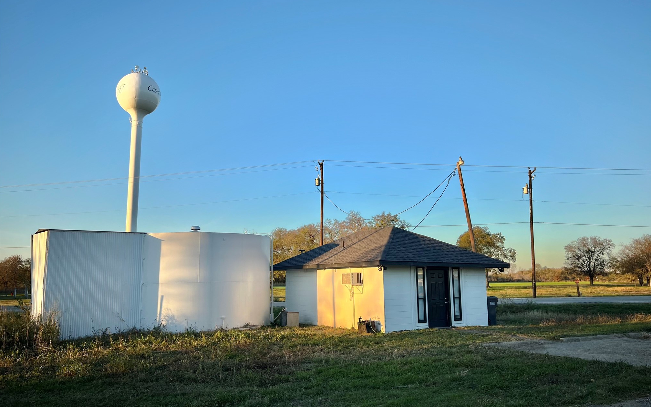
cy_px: 204
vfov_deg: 44.5
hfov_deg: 66.5
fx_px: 497
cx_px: 329
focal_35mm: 28
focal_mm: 5.7
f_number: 1.5
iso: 50
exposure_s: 1/1553
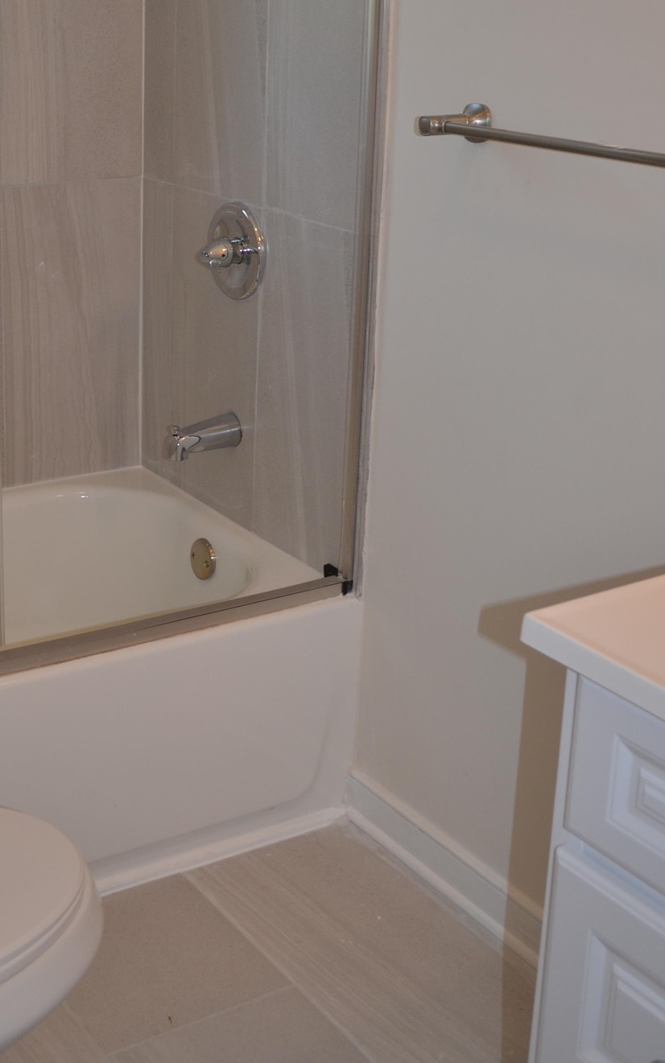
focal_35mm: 48
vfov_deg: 41.1
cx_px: 111
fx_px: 1391
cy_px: 325
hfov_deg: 26.3
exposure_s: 1/125
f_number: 4
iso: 200
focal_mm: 18
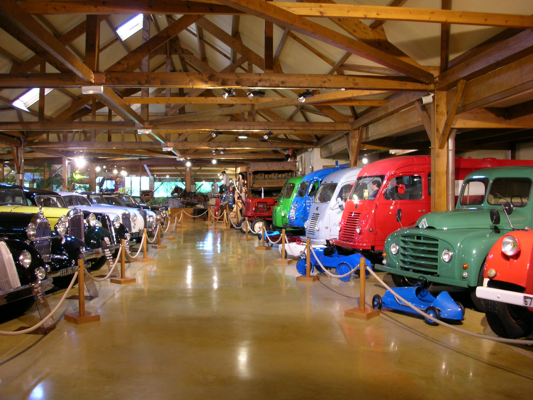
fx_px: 539
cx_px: 266
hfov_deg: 52.6
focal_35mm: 35
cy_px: 200
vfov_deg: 40.7
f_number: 3
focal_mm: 5.8
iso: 96
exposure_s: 1/3.9
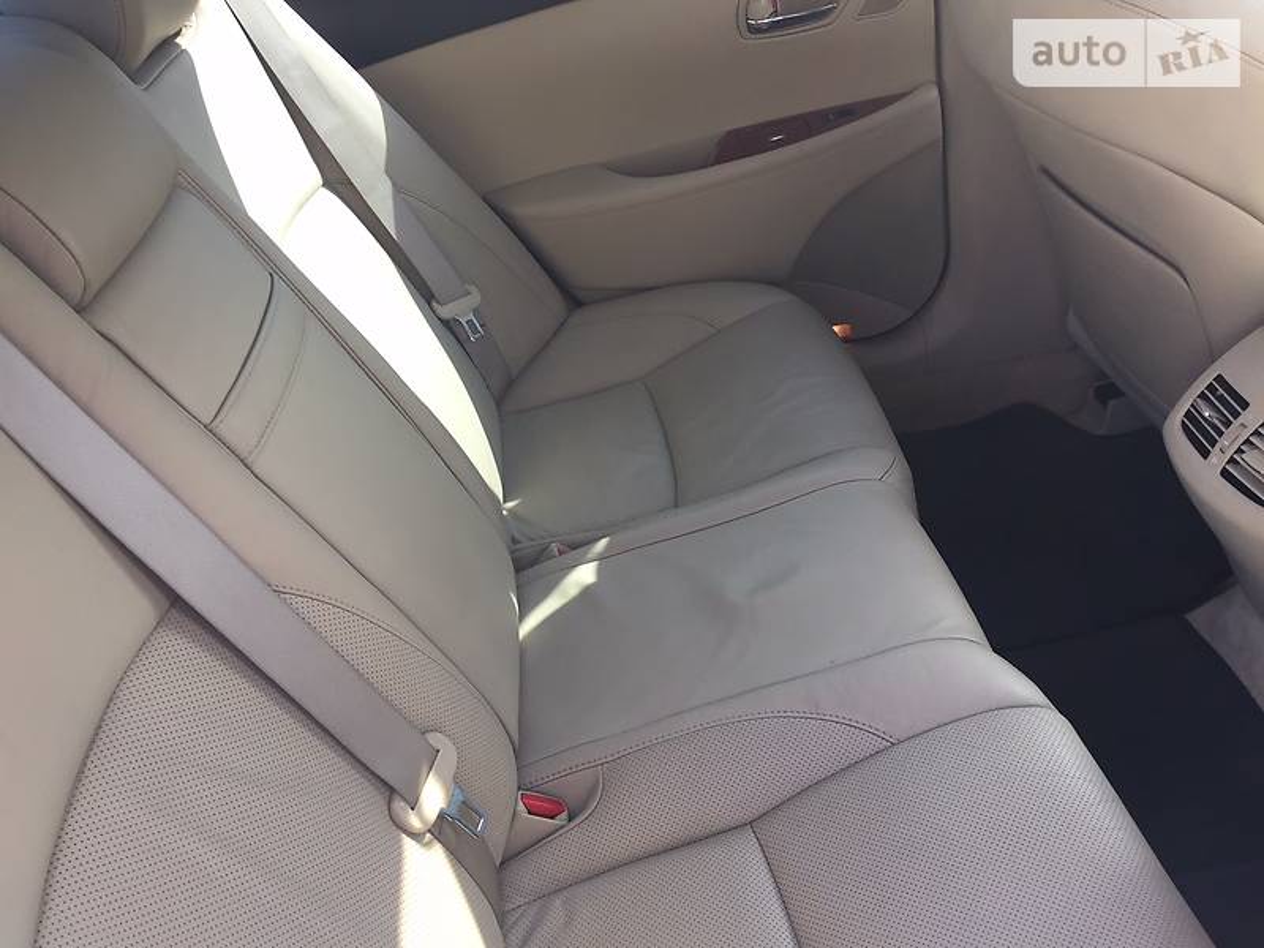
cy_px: 474
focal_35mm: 29
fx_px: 1059
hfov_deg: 61.7
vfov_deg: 48.2
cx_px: 632
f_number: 2.2
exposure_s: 1/100
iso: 40
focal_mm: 4.2
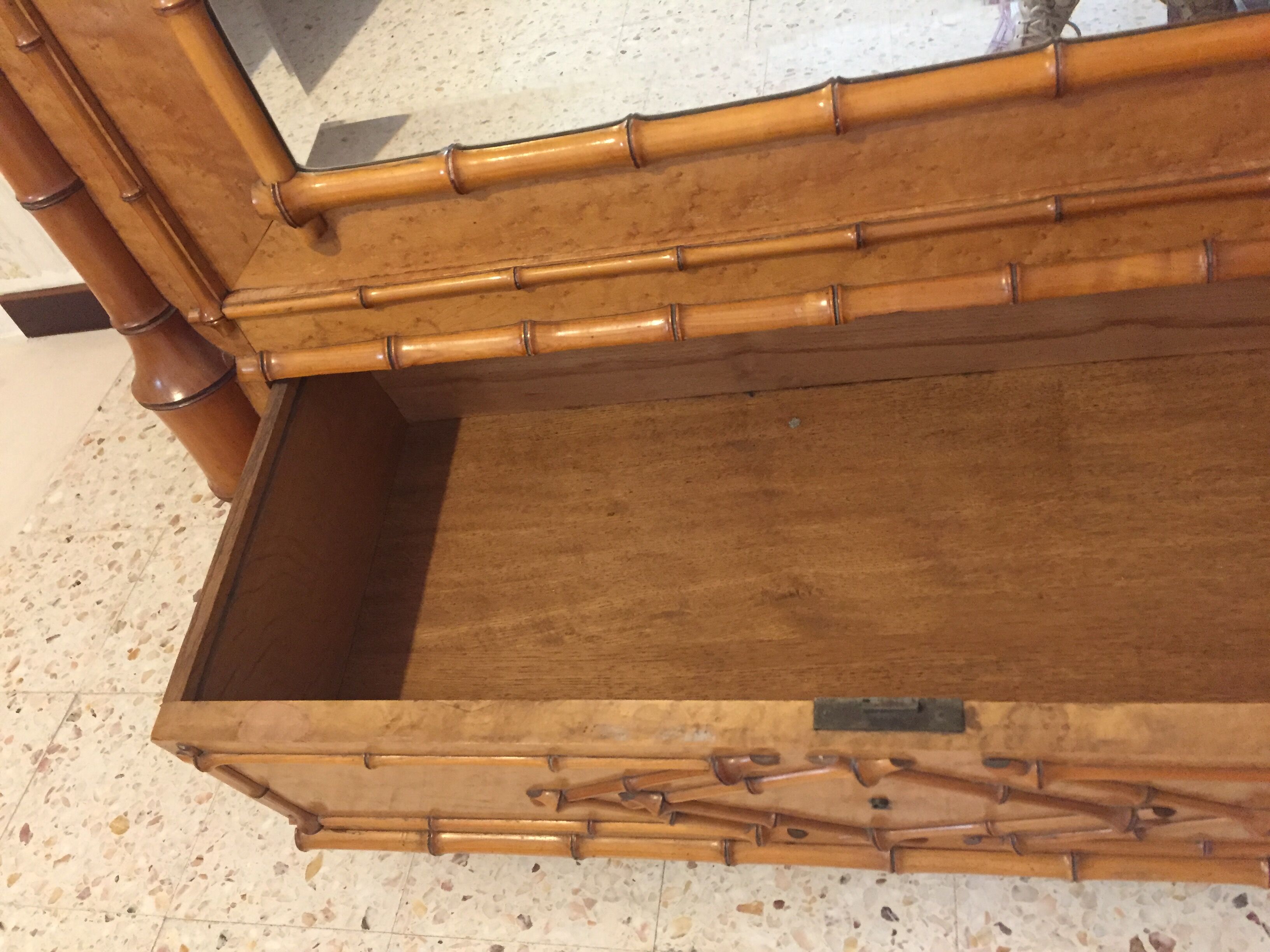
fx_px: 1064
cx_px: 635
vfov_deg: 48.2
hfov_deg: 61.7
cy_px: 476
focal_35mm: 29
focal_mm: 4.15
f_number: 2.2
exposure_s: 1/20
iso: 250
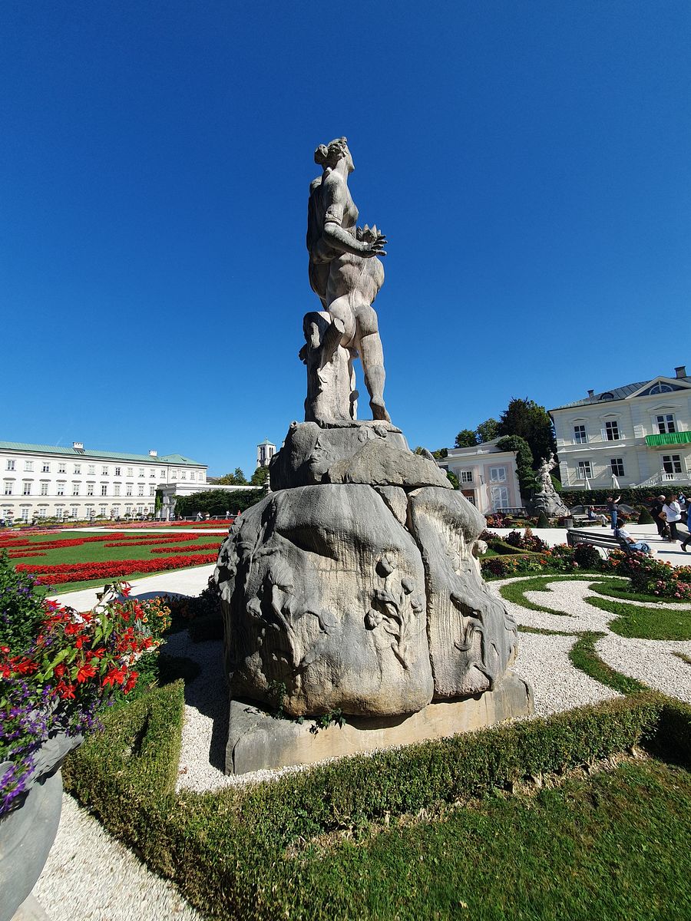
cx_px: 346
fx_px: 346
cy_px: 460
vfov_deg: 106.2
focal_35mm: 13
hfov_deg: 89.9
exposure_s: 1/1132
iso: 50
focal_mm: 1.8
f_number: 2.2
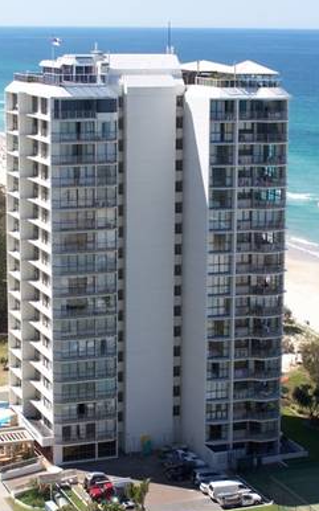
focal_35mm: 91
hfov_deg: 14.3
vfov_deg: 22.8
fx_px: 1267
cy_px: 293
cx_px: 188
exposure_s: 1/640
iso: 100
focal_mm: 11.5
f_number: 4.5
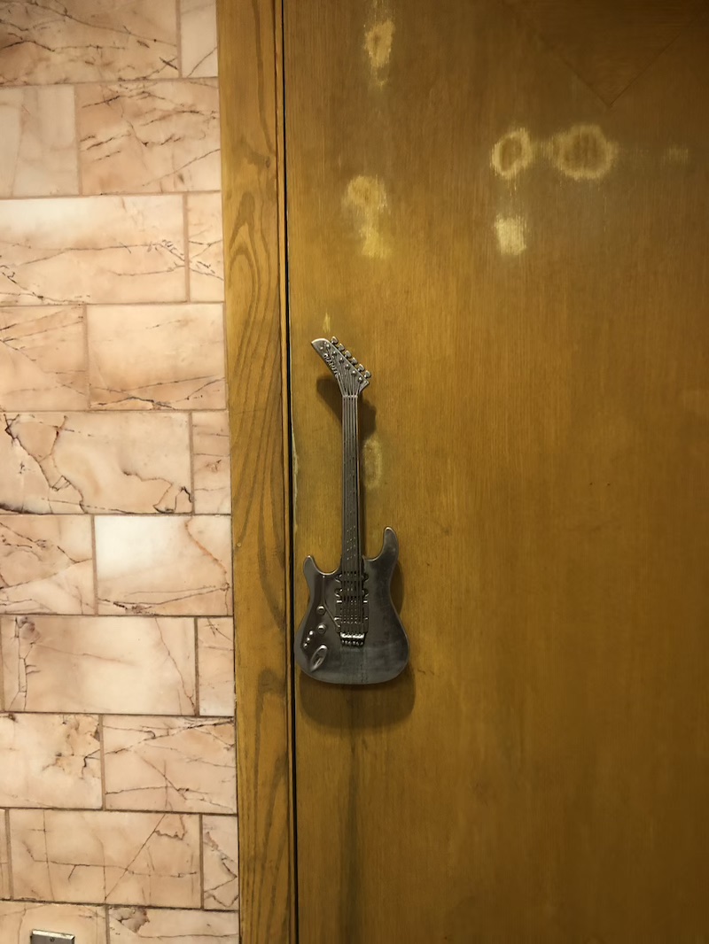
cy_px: 472
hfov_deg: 49.8
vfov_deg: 63.4
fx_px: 764
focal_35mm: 28
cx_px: 354
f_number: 1.8
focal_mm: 4
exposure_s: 1/16
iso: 80
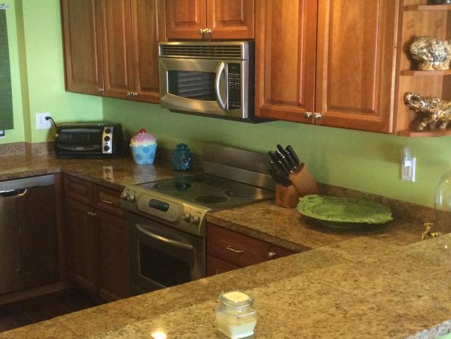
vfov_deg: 26.1
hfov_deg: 34.2
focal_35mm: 56
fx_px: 730
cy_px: 190
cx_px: 174
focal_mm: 3.3
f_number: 2.4
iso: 160
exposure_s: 1/24
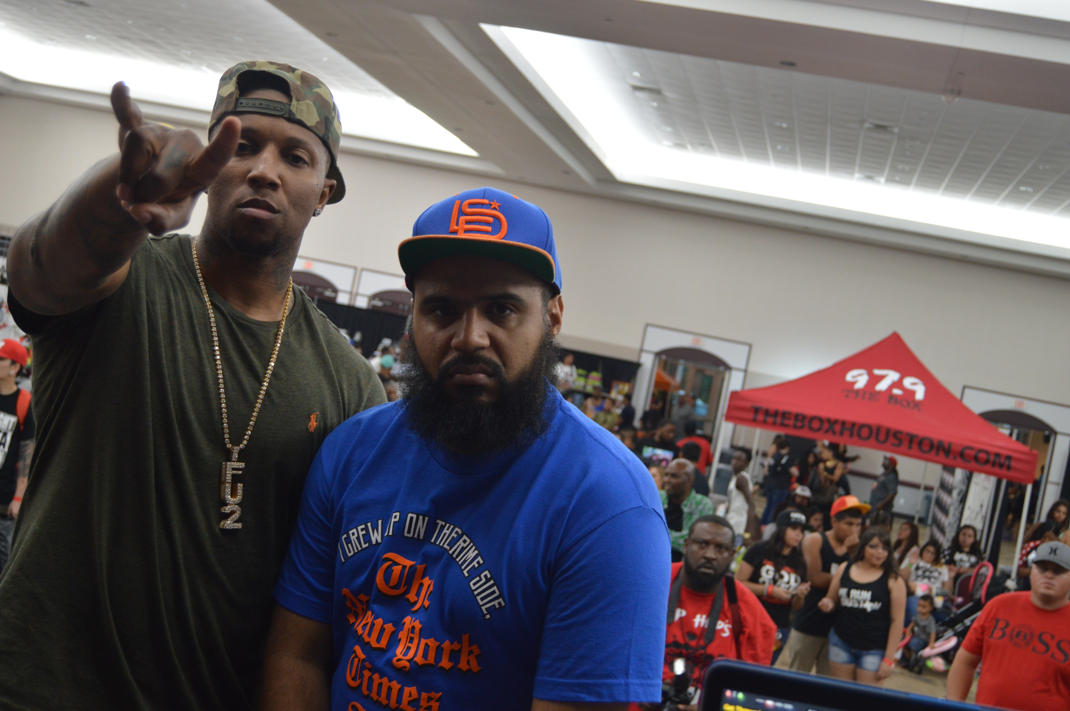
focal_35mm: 45
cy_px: 356
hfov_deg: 43.6
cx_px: 535
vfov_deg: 29.8
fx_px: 1336
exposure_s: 1/60
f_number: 4.2
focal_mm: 30
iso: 800
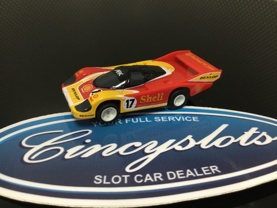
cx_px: 138
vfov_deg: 45.4
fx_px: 248
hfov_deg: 58.4
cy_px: 104
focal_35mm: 31
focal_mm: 3.3
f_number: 2.4
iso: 160
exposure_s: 1/33
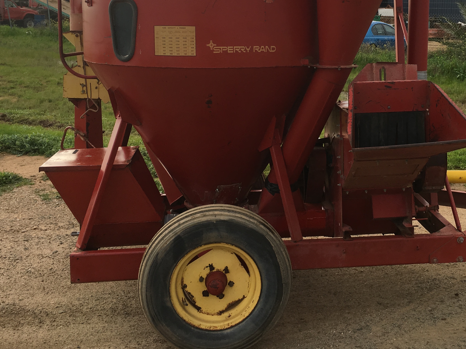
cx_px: 318
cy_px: 76
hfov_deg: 39.1
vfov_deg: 29.7
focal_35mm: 48
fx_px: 646
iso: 25
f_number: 2.2
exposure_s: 1/430
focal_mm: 4.15
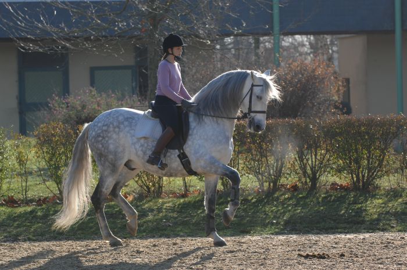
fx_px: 2202
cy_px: 135
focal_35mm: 195
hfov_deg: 10.6
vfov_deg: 7.0
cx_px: 204
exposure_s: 1/500
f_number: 4.2
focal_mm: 130
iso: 125
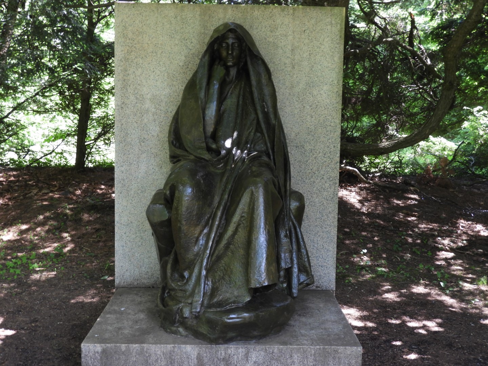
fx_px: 634
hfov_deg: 42.1
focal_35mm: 45
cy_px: 183
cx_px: 244
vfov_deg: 32.2
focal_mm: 8.1
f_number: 4
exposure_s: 1/30
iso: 160
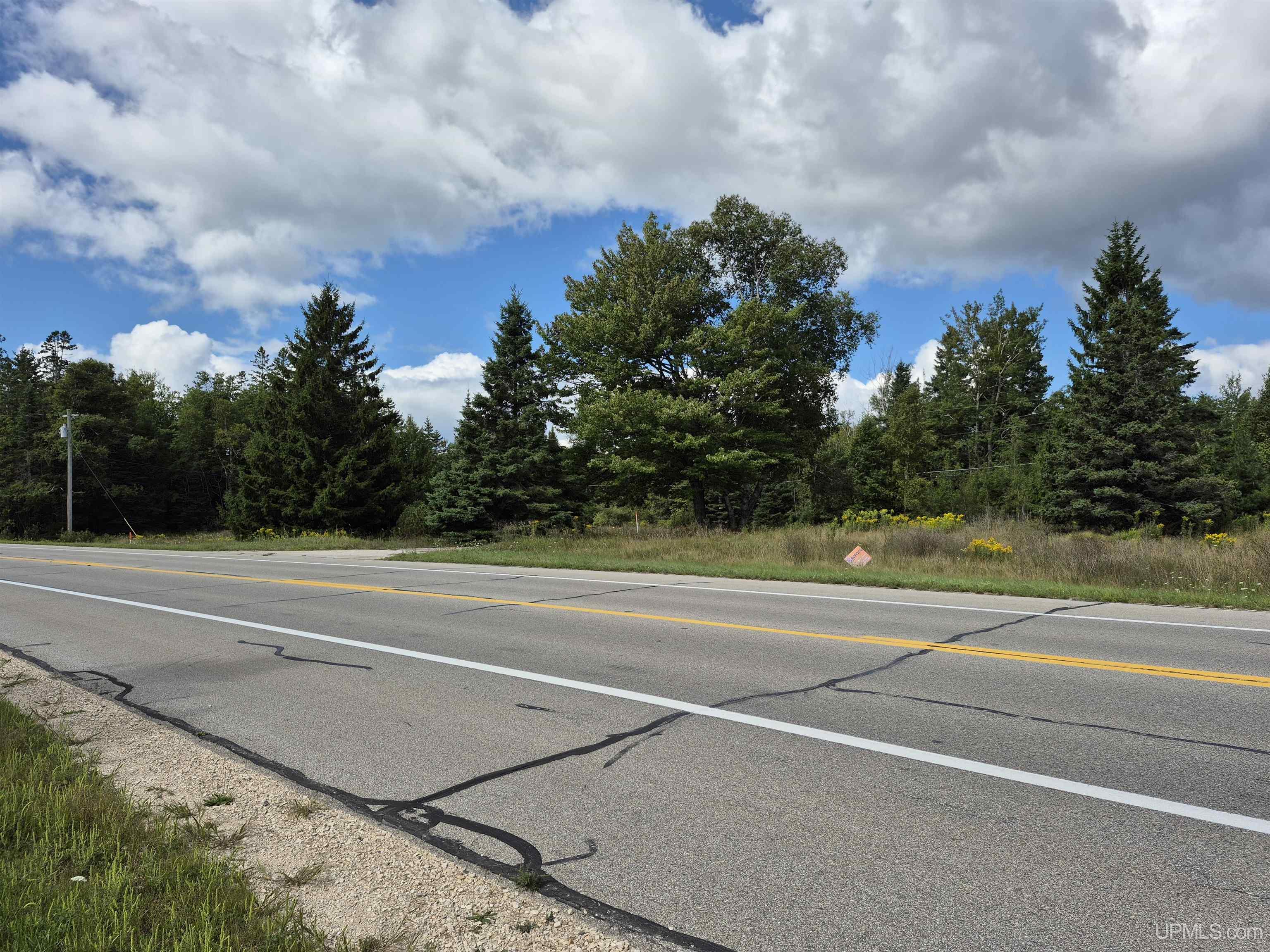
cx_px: 635
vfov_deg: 58.9
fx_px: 844
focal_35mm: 23
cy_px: 476
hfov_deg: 73.9
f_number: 1.8
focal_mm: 5.4
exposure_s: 1/2200
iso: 25
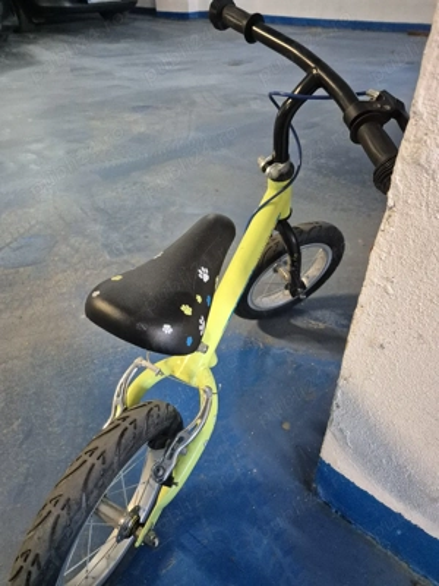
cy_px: 293
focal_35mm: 23
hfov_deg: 58.9
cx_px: 220
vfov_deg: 73.9
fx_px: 389
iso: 1600
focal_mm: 5.4
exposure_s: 1/100
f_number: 1.8
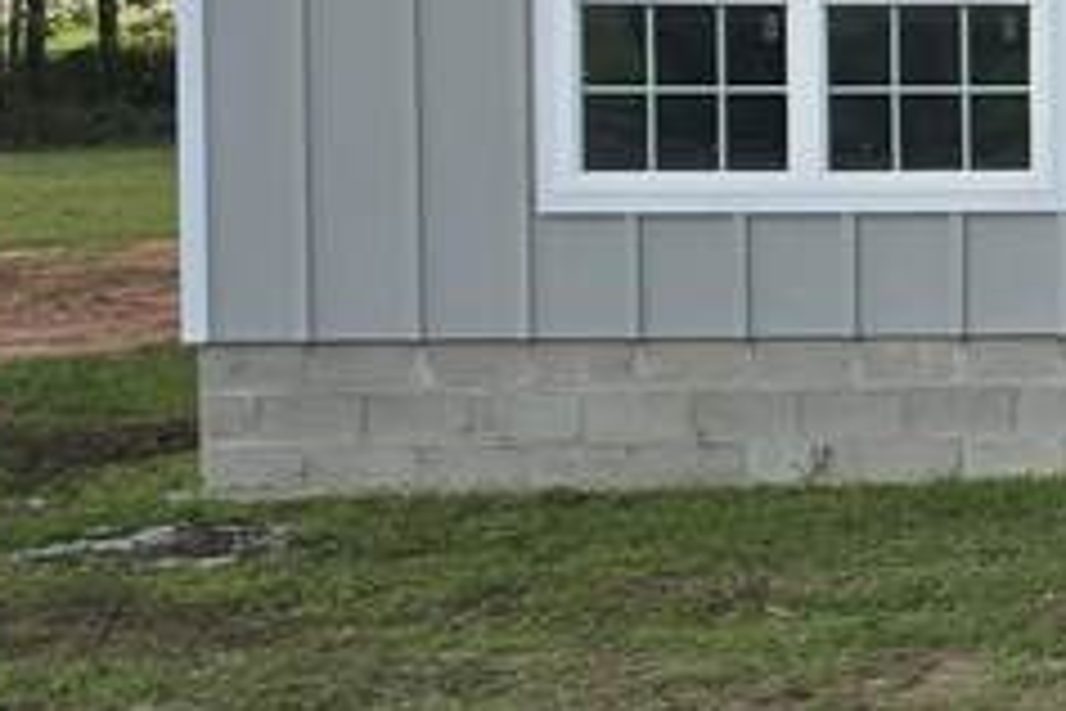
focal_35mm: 129
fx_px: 3820
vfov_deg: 10.6
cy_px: 144
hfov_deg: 12.7
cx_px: 2460
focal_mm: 6.3
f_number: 1.7
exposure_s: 1/418
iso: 12
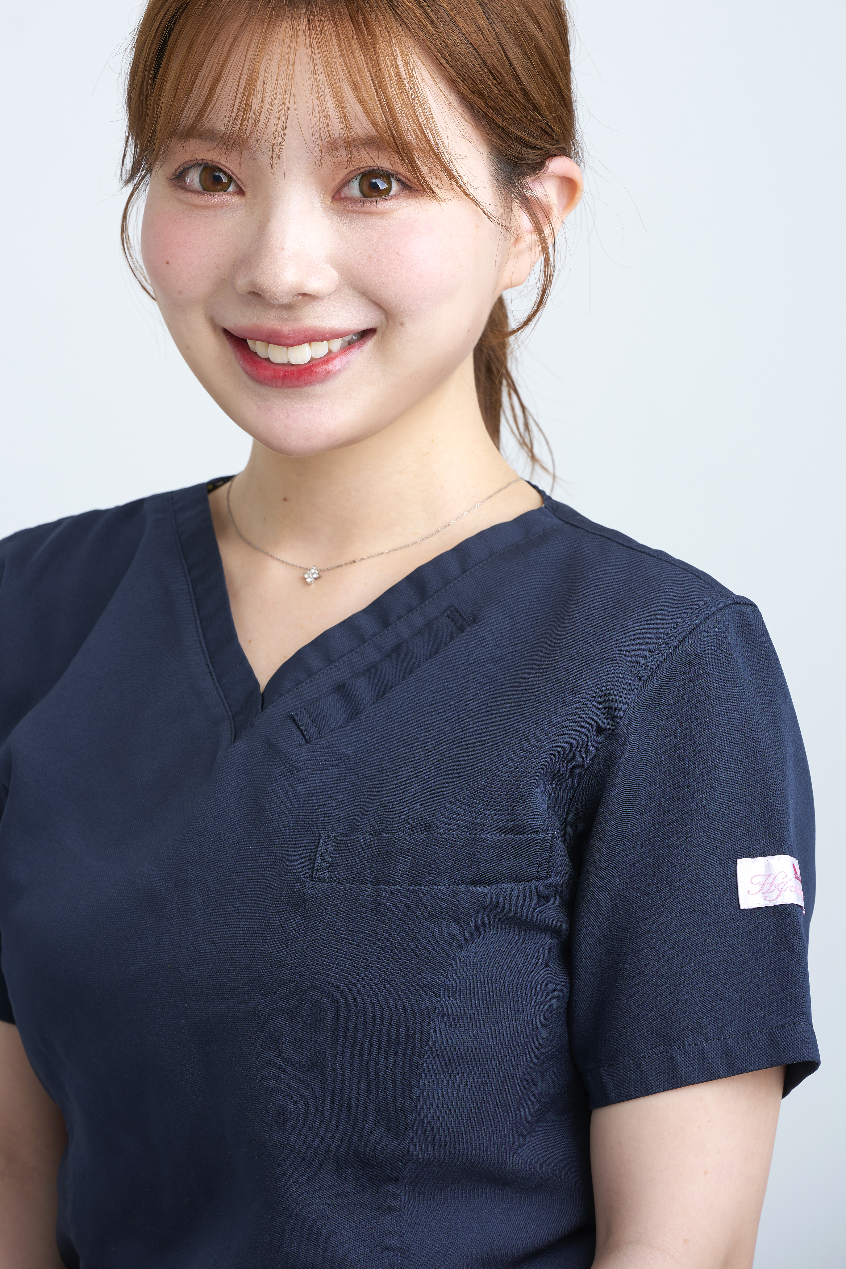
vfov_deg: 13.8
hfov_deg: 9.2
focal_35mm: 149
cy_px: 485
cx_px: 332
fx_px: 5252
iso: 100
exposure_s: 1/160
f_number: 8
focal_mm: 120
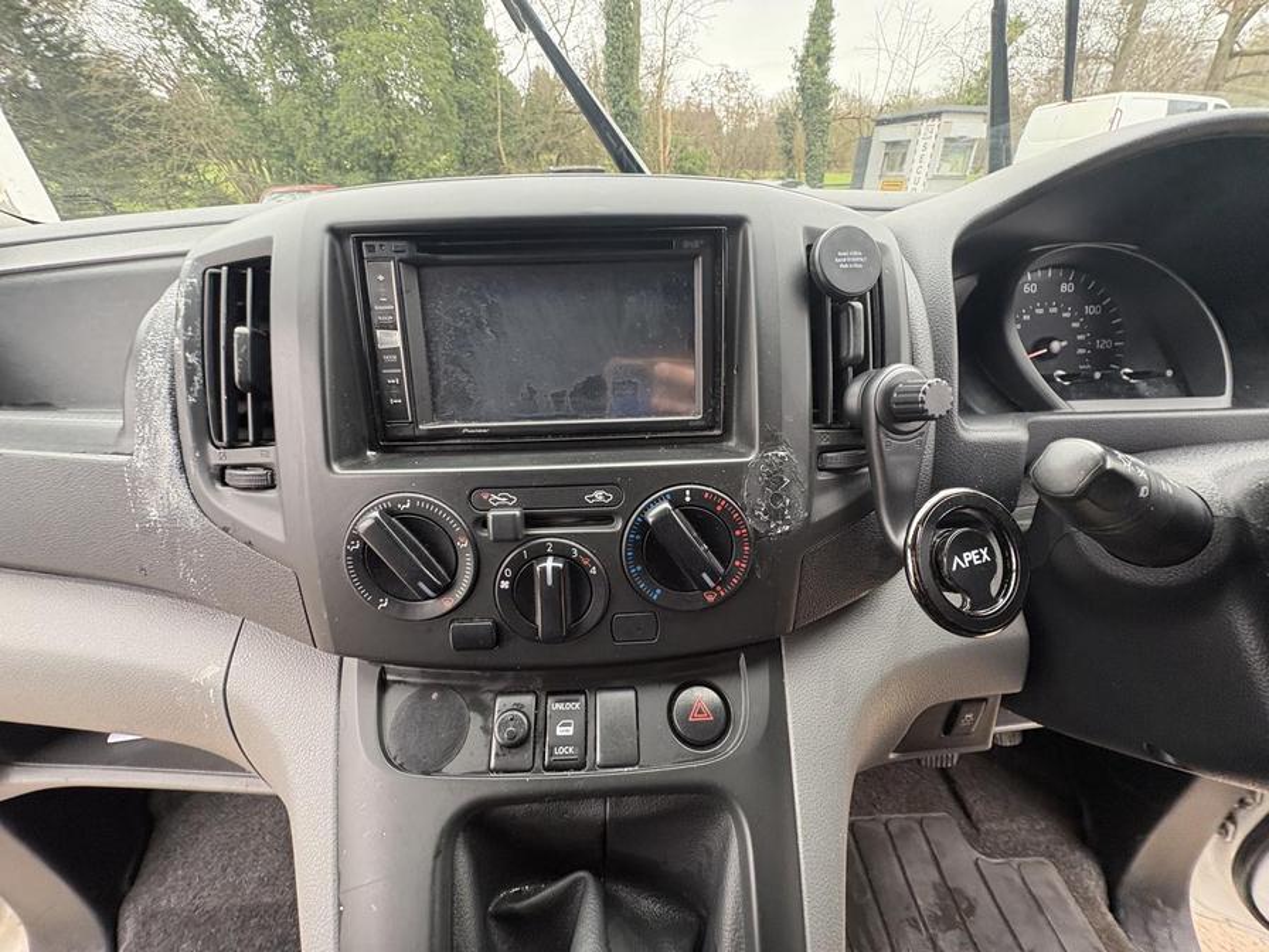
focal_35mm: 14
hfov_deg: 102.1
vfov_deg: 85.7
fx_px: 513
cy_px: 476
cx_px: 634
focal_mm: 2.22
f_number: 2.2
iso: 250
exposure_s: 1/60
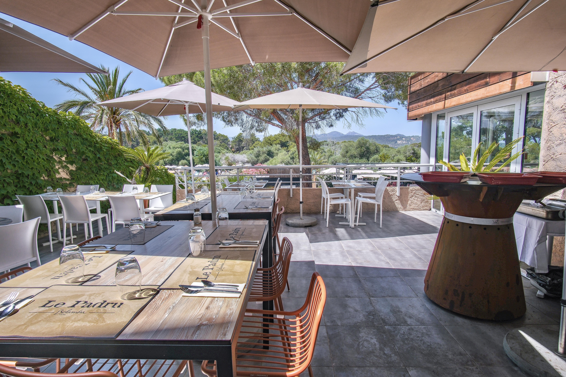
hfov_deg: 90.0
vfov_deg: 67.4
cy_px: 188
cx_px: 283
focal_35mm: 18
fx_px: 283
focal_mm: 12
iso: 125
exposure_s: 1/125
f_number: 11
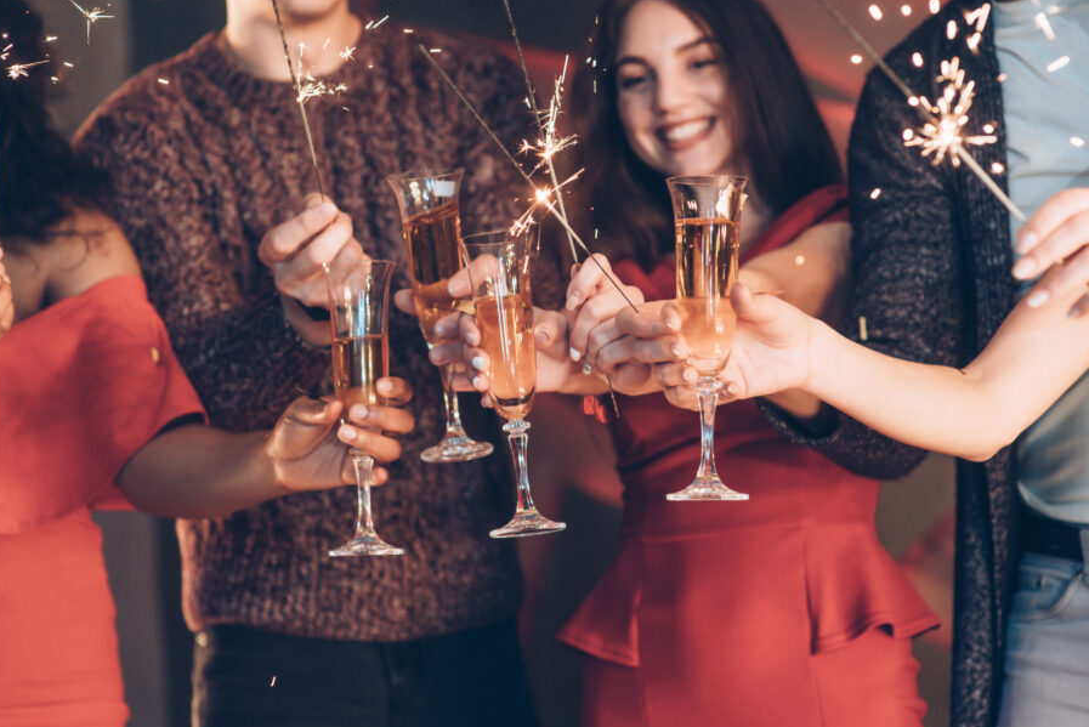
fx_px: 2936
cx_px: 535
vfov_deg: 14.1
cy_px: 325
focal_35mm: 97
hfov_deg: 21.0
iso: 640
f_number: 3.2
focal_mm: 85
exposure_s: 1/200
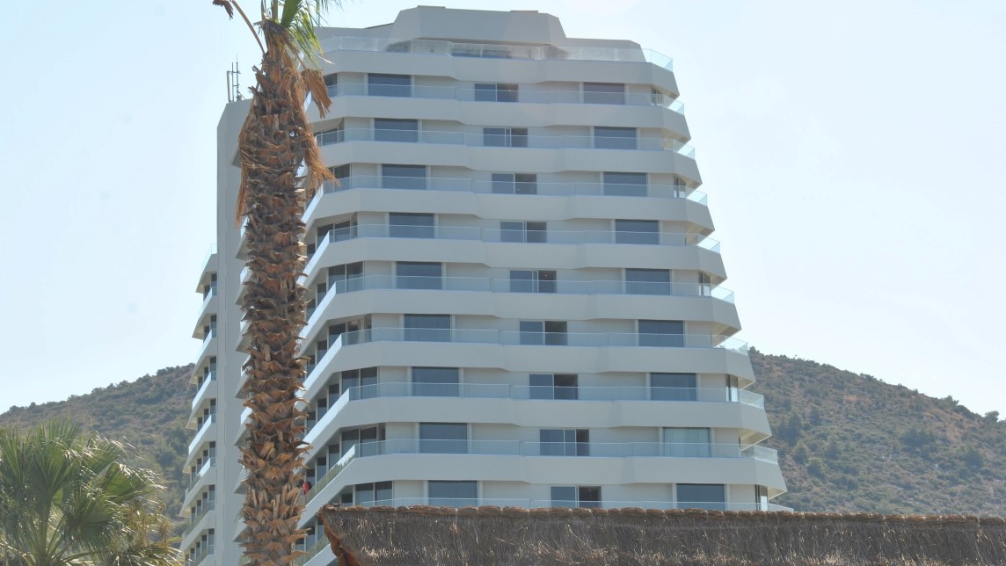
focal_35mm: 103
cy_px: 293
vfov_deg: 11.8
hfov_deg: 20.8
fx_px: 2735
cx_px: 503
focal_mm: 65
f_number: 10
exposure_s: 1/200
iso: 100
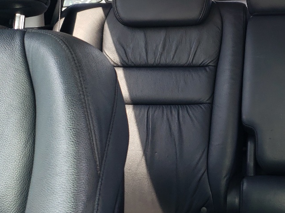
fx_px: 535
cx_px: 255
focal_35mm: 65
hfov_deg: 28.7
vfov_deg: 22.2
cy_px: 32
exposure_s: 1/175
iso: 50
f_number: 1.5
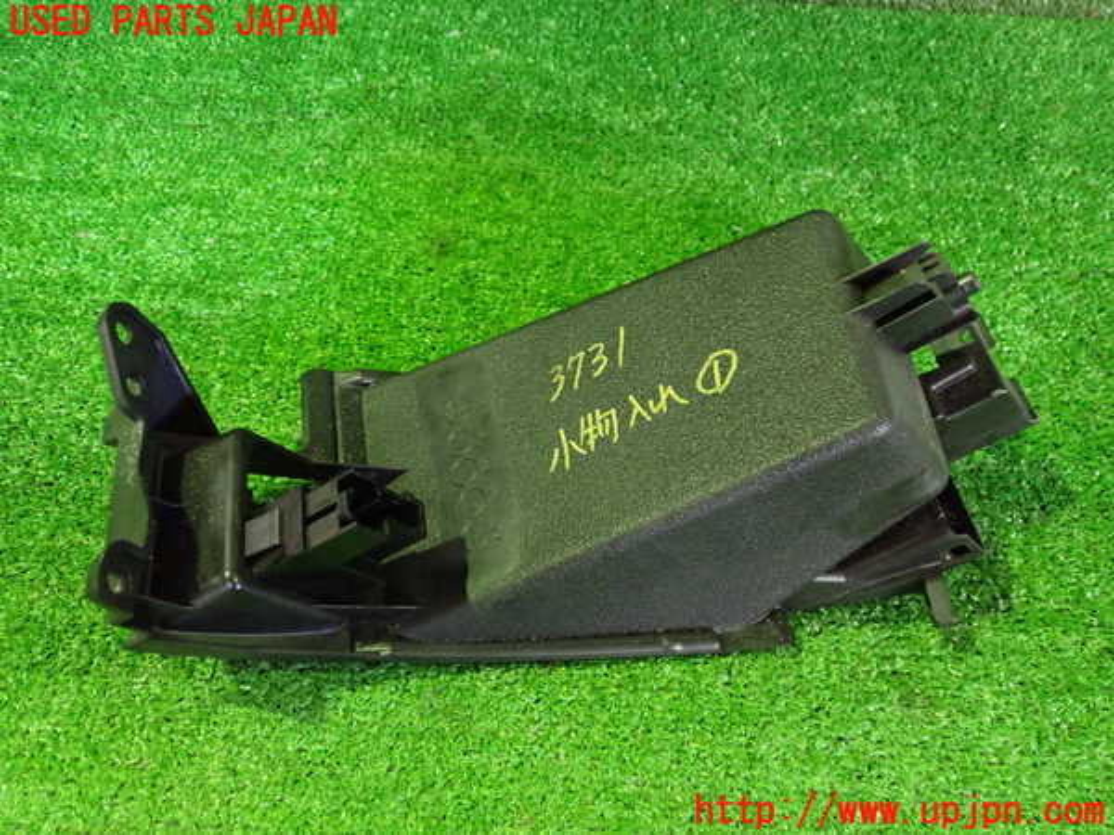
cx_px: 557
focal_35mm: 30
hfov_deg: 60.0
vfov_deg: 46.8
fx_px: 965
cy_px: 418
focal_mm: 5.4
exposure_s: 1/25
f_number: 2.3
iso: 1000
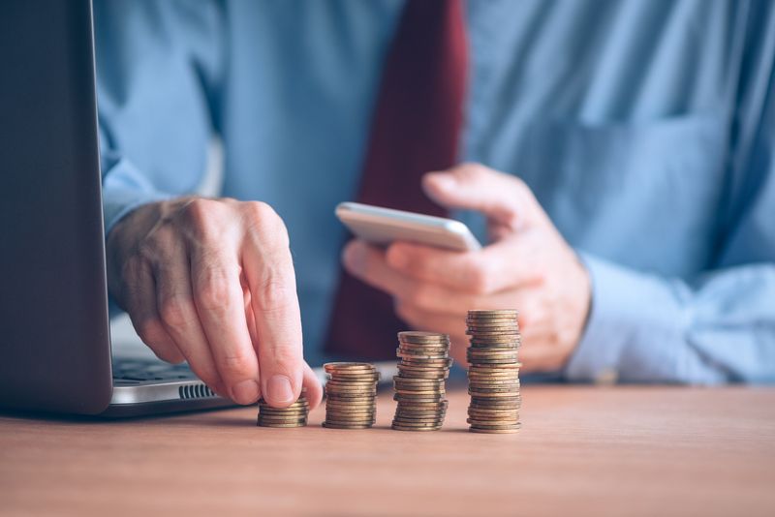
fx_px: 2261
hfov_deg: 19.4
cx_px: 388
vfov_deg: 13.1
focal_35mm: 105
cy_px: 258
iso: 200
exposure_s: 1/160
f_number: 3.2
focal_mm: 105
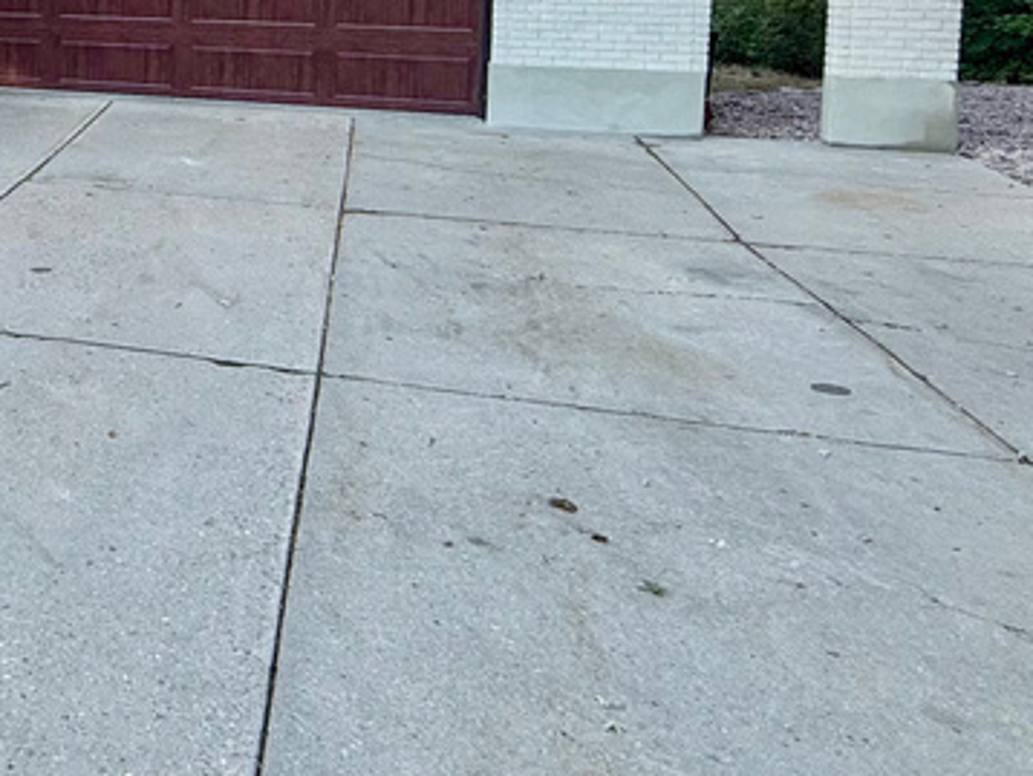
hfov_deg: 38.5
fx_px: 1194
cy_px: 3
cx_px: -107
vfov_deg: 33.1
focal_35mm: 40
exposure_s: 1/168
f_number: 2.2
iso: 50
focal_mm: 2.22
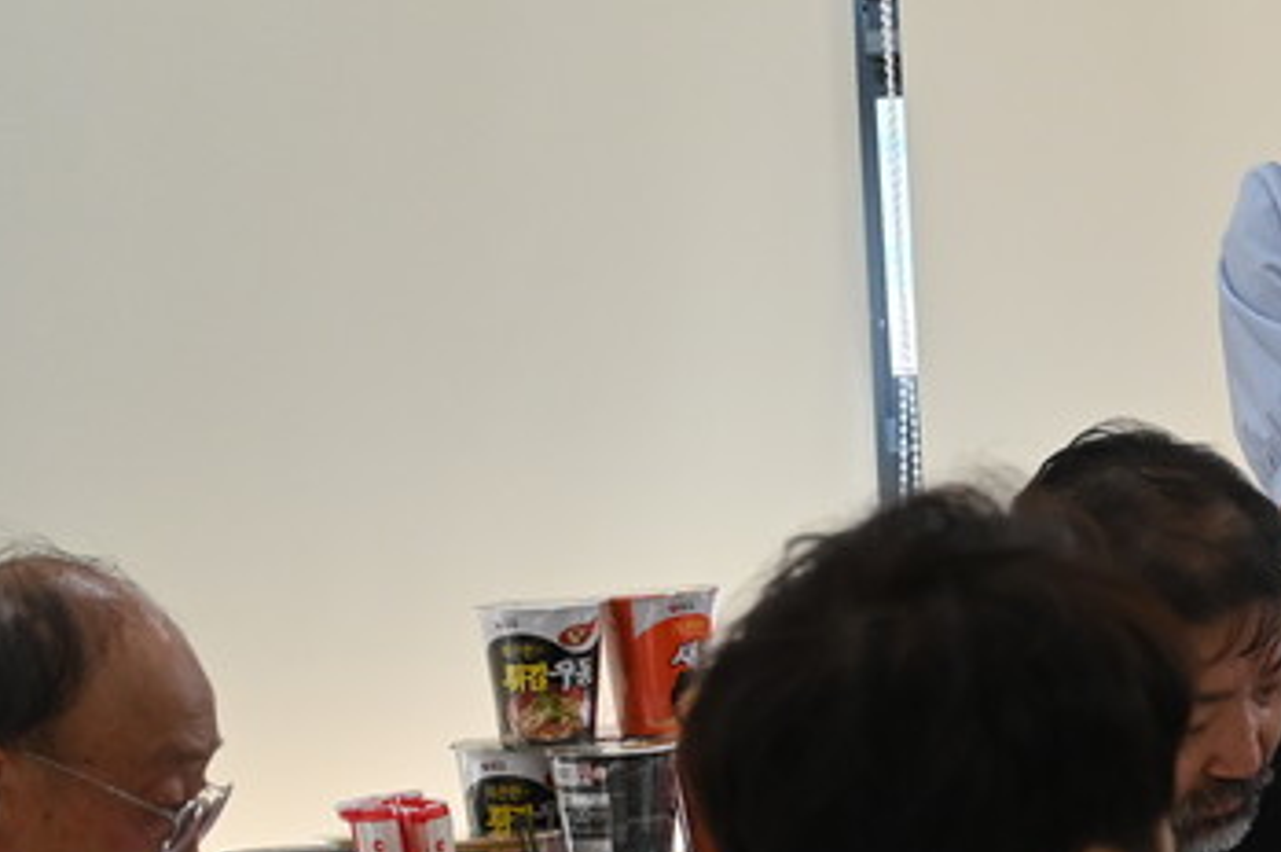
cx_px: 2257
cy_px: 562
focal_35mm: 257
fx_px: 9136
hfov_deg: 7.8
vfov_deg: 5.3
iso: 1100
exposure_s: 1/125
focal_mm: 70
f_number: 6.3
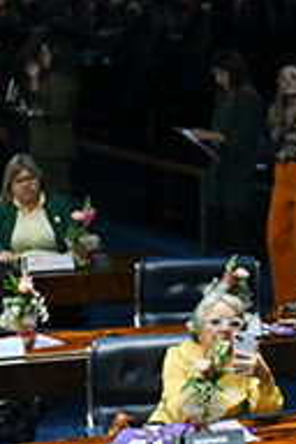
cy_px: 120
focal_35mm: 152
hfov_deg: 8.6
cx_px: 585
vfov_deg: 13.5
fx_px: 1875
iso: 2000
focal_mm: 34
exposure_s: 1/160
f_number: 4
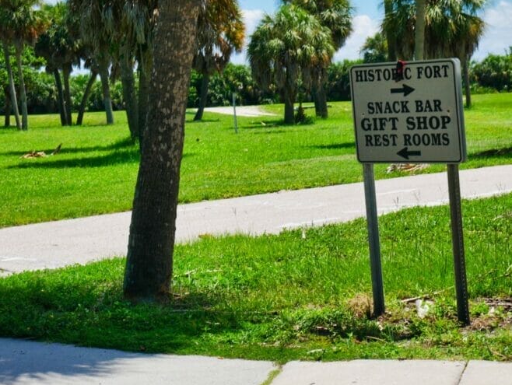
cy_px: 193
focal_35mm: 98
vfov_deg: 15.1
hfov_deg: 20.0
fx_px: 1451
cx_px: 286
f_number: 9
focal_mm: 42
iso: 200
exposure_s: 1/400
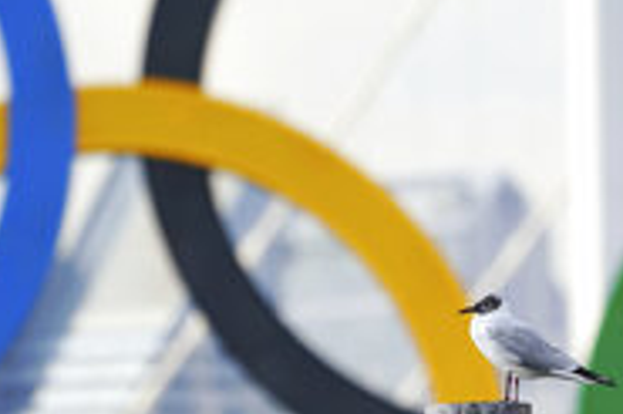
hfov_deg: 2.4
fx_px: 15094
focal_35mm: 873
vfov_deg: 1.6
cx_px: 519
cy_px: 291
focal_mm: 315
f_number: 5.6
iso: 100
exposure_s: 1/500
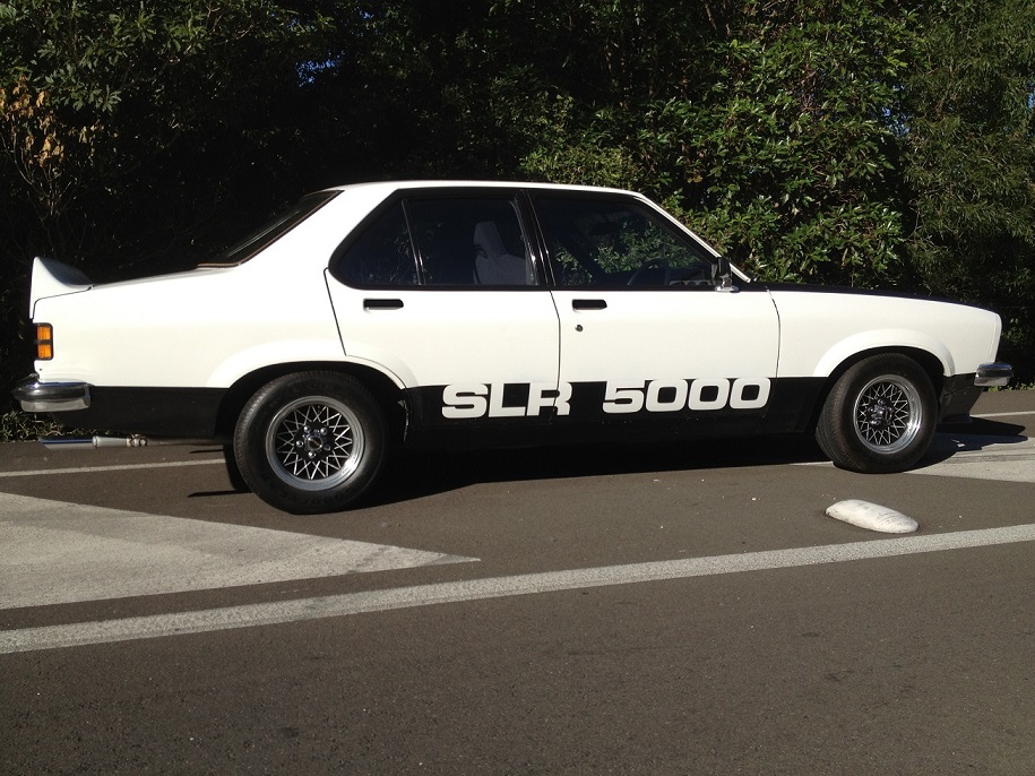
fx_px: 1046
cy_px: 388
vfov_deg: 40.7
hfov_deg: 52.6
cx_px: 518
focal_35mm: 35
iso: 64
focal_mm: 4.28
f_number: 2.4
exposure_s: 1/1842
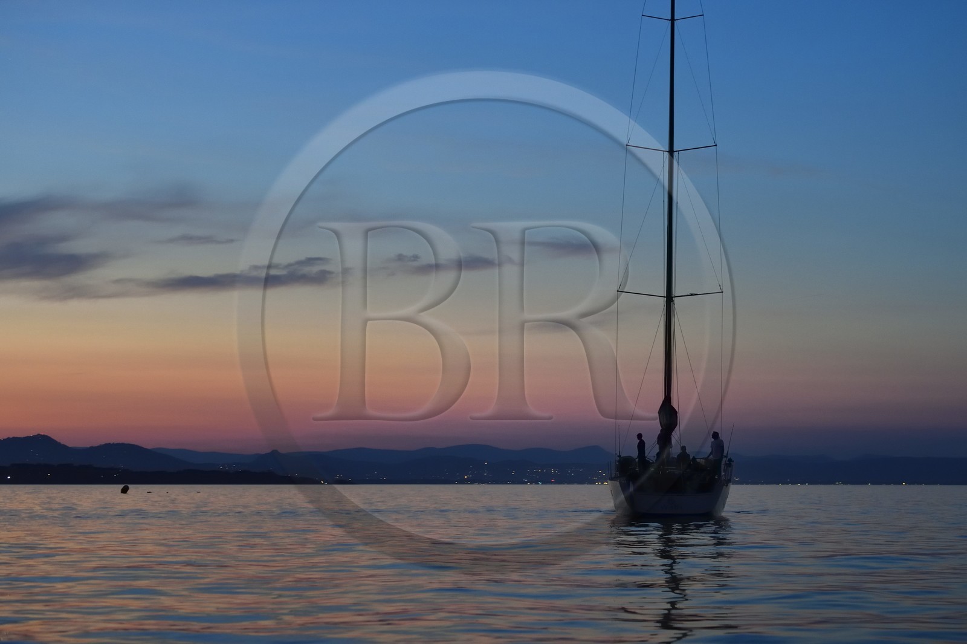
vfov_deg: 19.4
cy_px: 322
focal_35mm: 70
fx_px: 1879
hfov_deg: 28.9
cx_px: 484
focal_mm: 70
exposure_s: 1/60
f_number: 4
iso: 1600
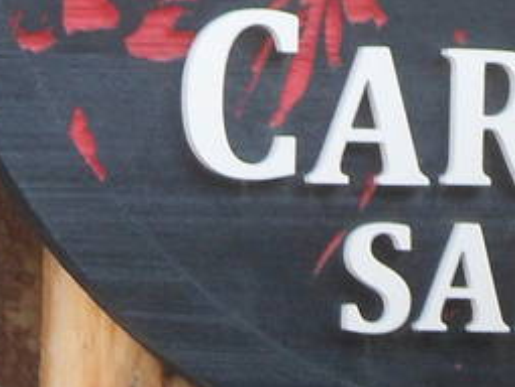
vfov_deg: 3.5
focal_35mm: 426
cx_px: 390
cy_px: 42
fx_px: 6347
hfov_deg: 4.6
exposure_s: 1/60
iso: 80
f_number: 4.7
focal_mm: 10.6
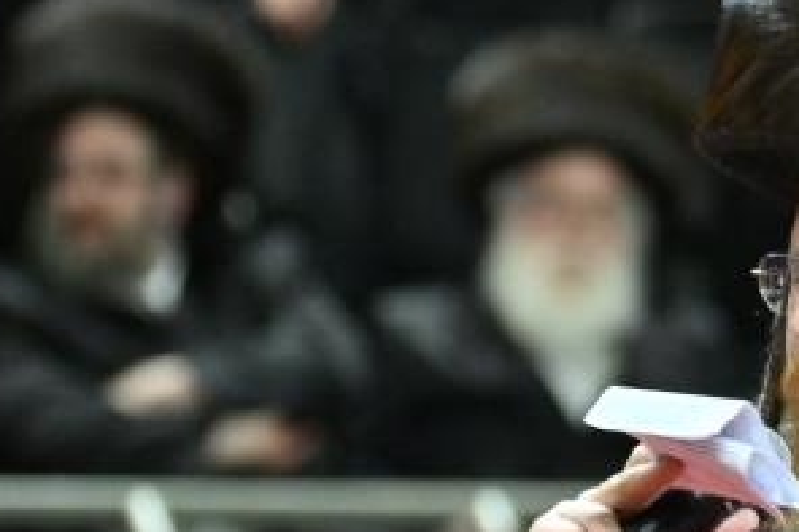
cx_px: 950
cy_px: 386
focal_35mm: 675
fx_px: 14972
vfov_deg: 2.0
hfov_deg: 3.1
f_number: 2.8
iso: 800
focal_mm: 130
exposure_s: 1/200
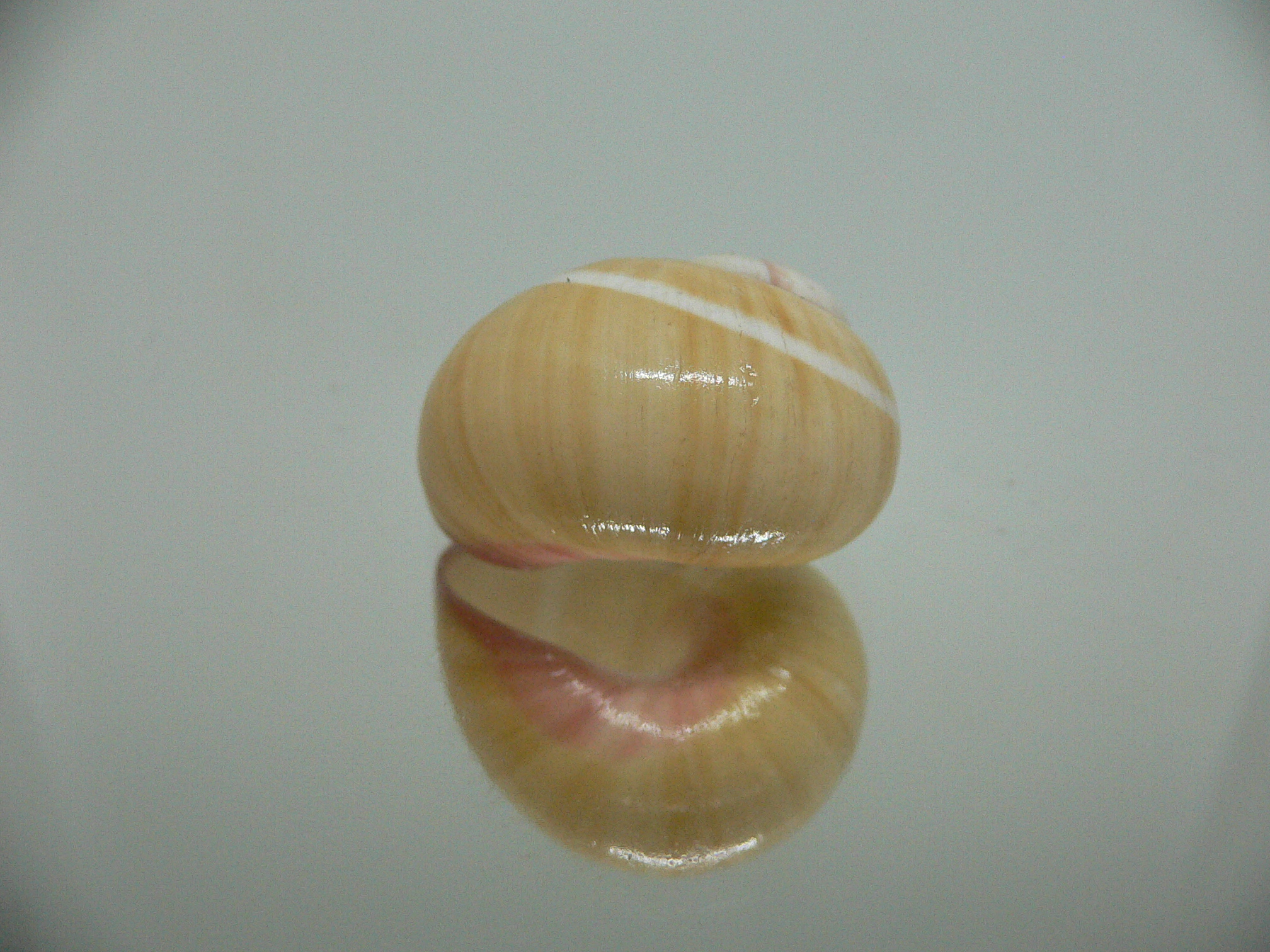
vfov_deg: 40.7
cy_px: 476
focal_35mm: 35
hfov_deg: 52.6
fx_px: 1284
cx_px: 635
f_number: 2.8
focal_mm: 4.6
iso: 200
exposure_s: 1/60
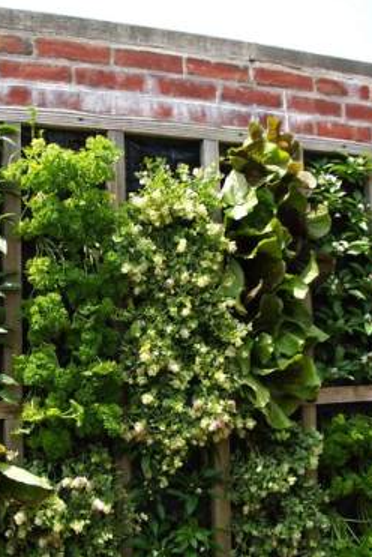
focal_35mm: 49
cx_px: 118
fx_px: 758
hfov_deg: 27.4
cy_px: 277
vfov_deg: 40.3
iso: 80
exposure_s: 1/200
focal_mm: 5.8
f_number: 4.3
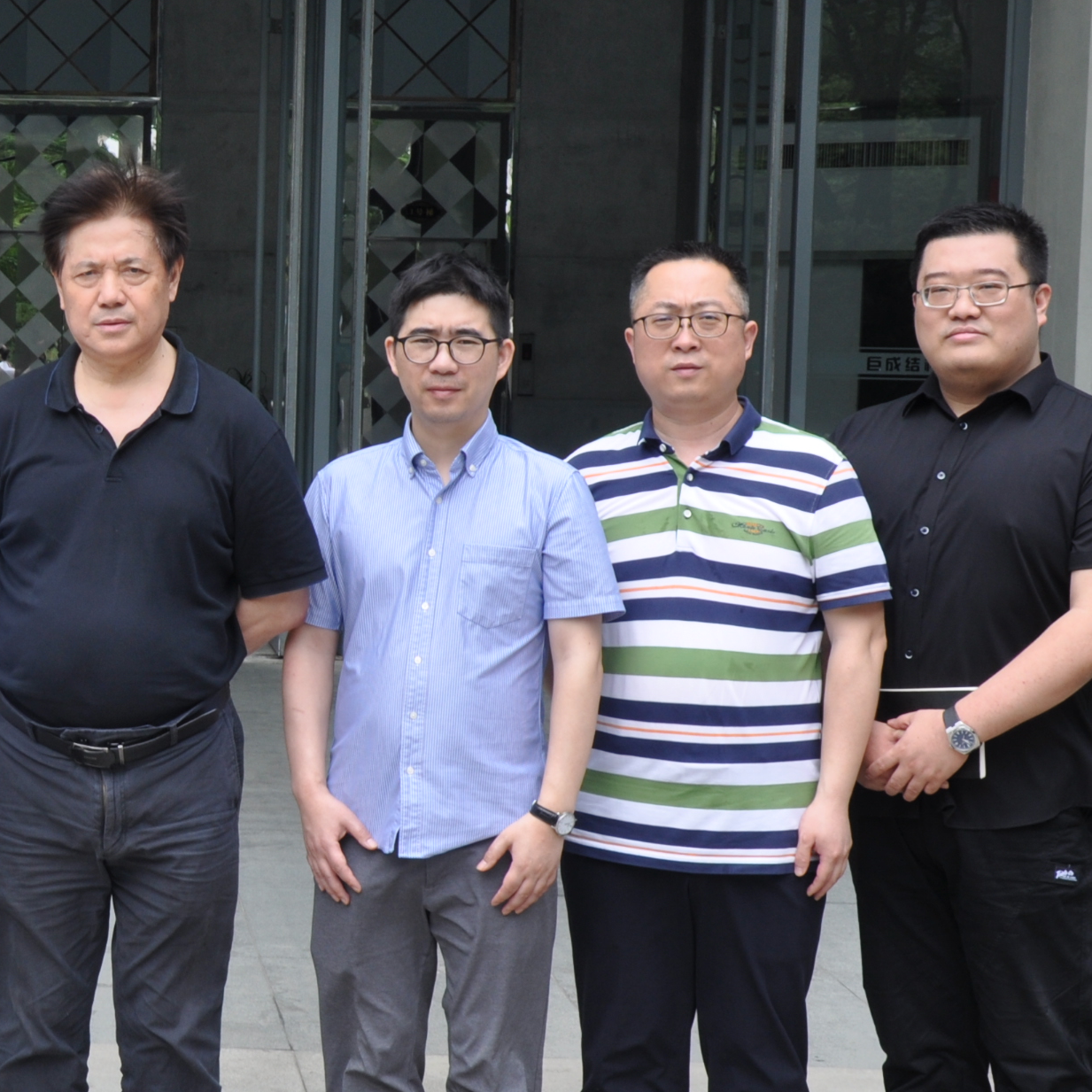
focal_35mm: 93
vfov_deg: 18.7
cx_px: -75
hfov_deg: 18.1
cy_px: 543
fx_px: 3319
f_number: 10
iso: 200
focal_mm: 28
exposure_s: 1/125
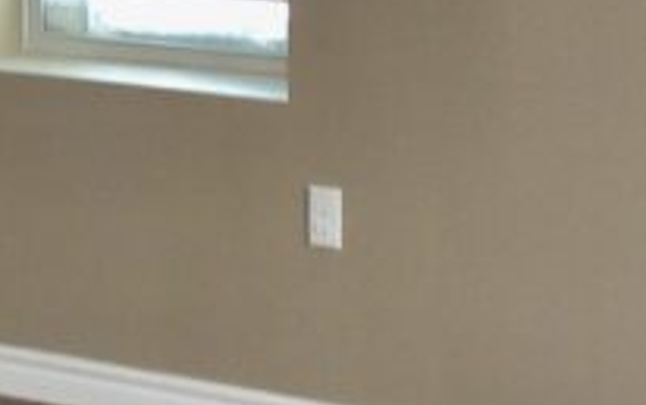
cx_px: -135
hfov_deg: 11.2
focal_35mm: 184
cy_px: -44
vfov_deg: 7.1
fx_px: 3241
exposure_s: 1/40
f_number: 2.4
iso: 50
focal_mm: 4.28
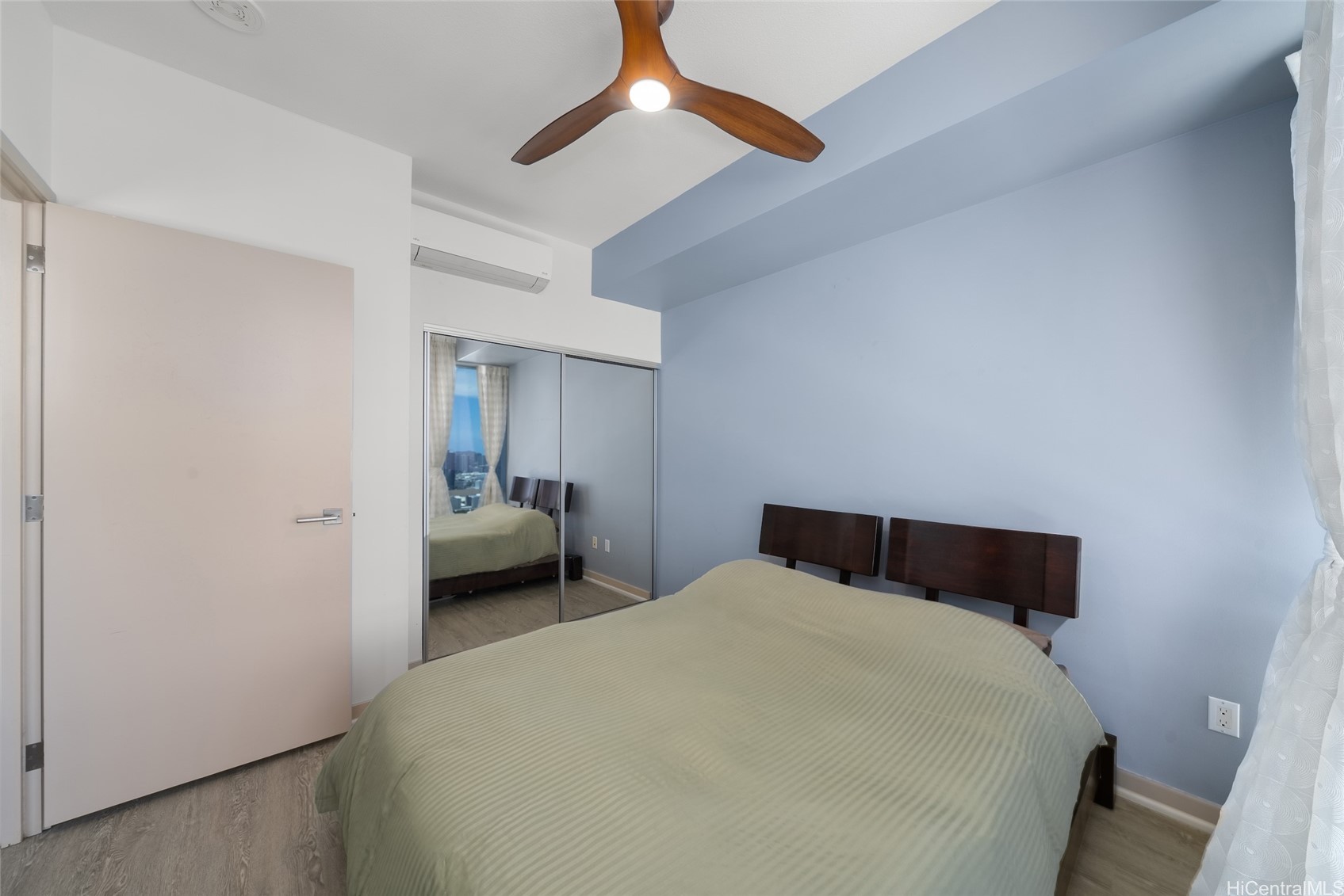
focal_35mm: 12
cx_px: 672
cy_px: 448
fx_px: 448
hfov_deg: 112.6
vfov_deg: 90.0
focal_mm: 12
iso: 125
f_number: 10
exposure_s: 1/3
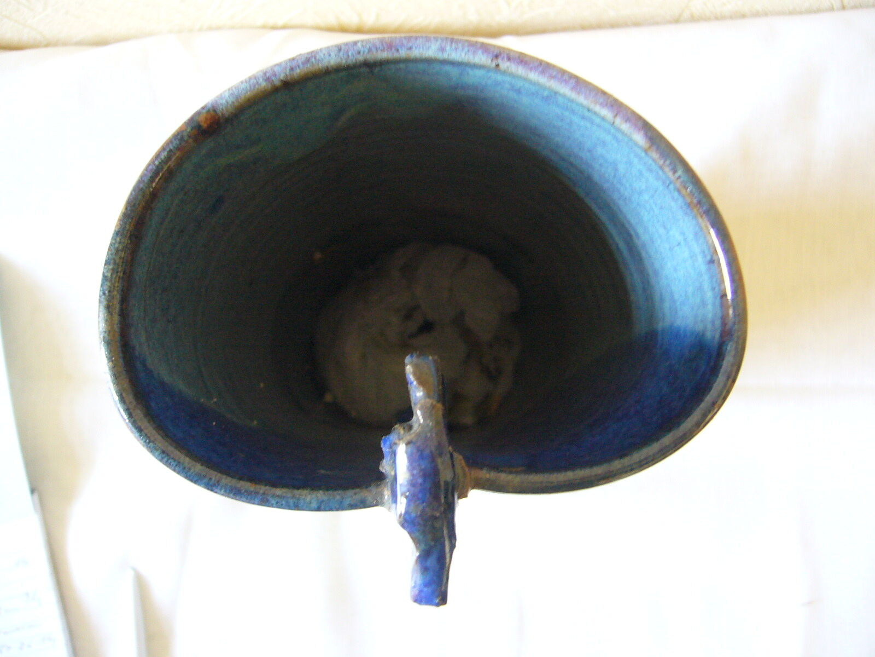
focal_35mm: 35
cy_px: 328
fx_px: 885
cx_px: 438
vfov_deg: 40.7
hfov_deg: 52.6
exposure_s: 1/8
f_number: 2.8
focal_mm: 5.8
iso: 200
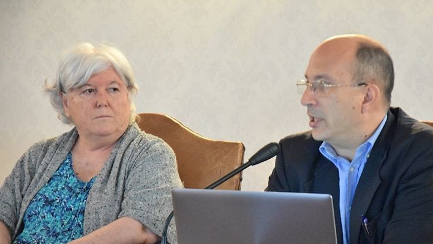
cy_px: 161
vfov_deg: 6.5
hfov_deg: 11.5
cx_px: 242
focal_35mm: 187
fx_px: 2143
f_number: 5.6
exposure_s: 1/60
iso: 6400
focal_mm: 105
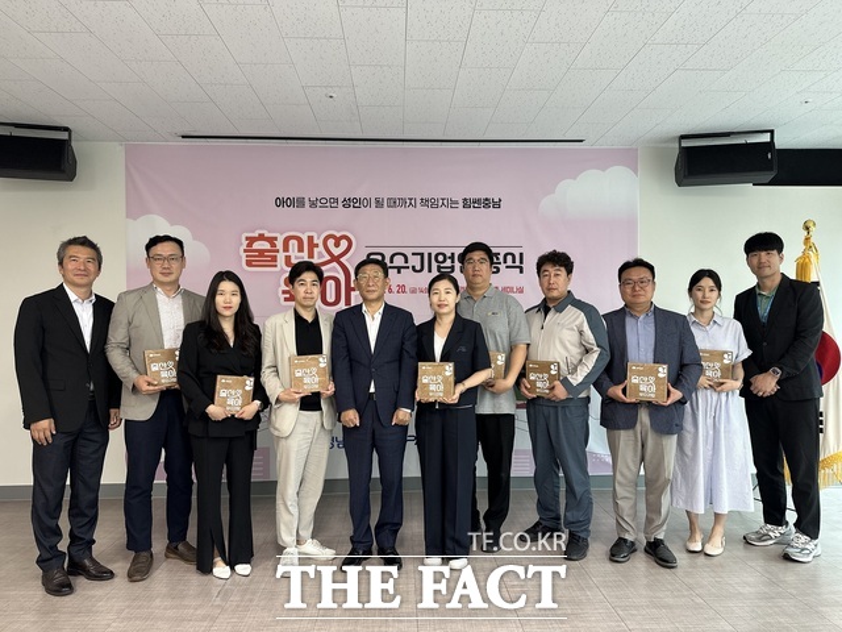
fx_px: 584
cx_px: 421
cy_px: 316
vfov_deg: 56.8
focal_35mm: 24
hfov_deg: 71.6
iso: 160
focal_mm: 6.86
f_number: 1.78
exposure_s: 1/60
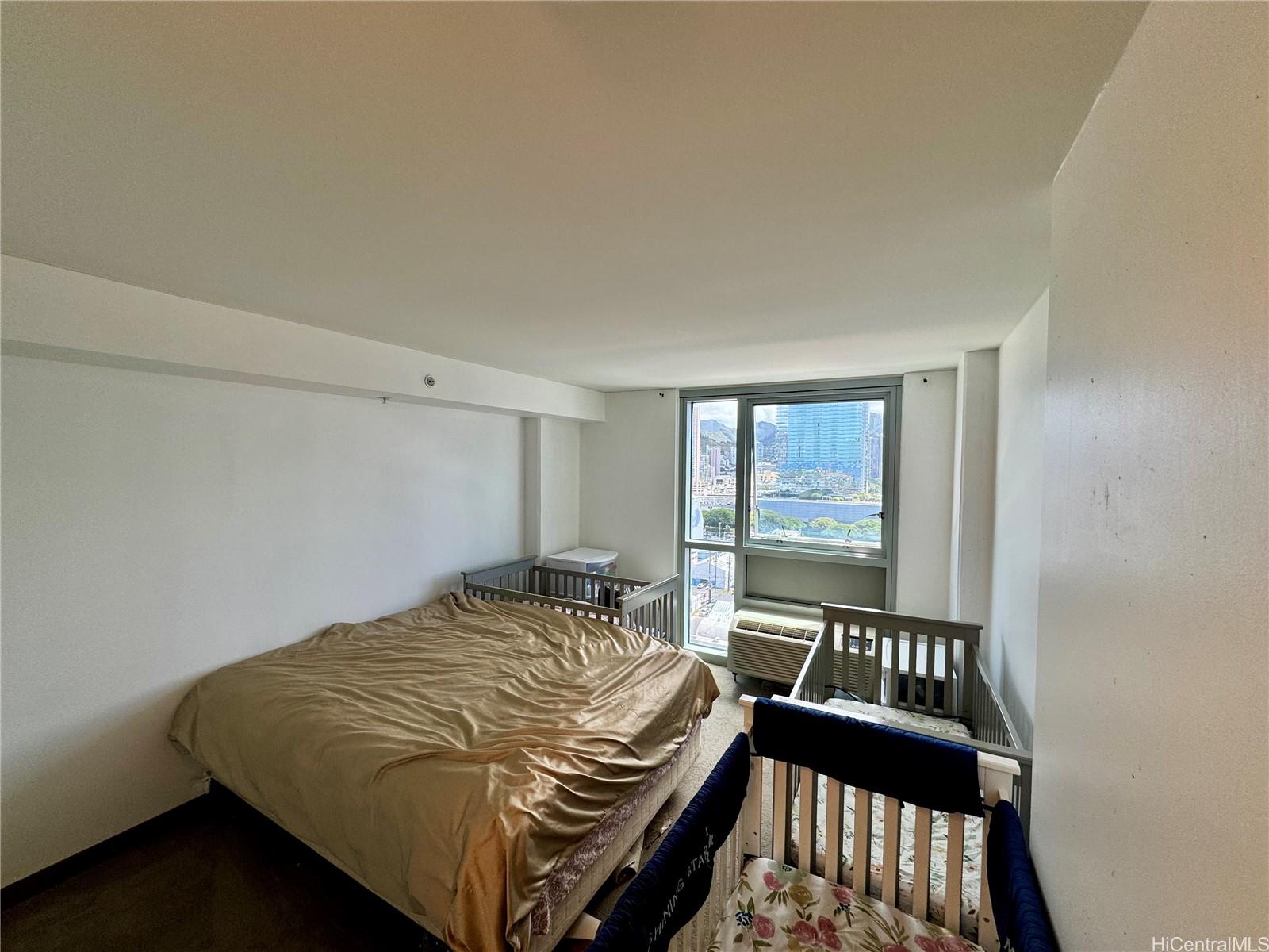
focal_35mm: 14
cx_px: 634
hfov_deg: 102.1
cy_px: 476
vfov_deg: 85.7
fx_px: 513
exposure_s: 1/120
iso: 50
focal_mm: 2.22
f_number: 2.2
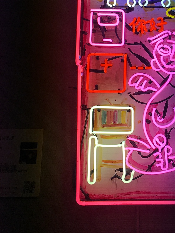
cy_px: 47
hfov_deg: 23.8
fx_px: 398
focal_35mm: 59
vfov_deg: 31.9
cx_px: 171
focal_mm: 4.15
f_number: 2.2
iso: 25
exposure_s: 1/620
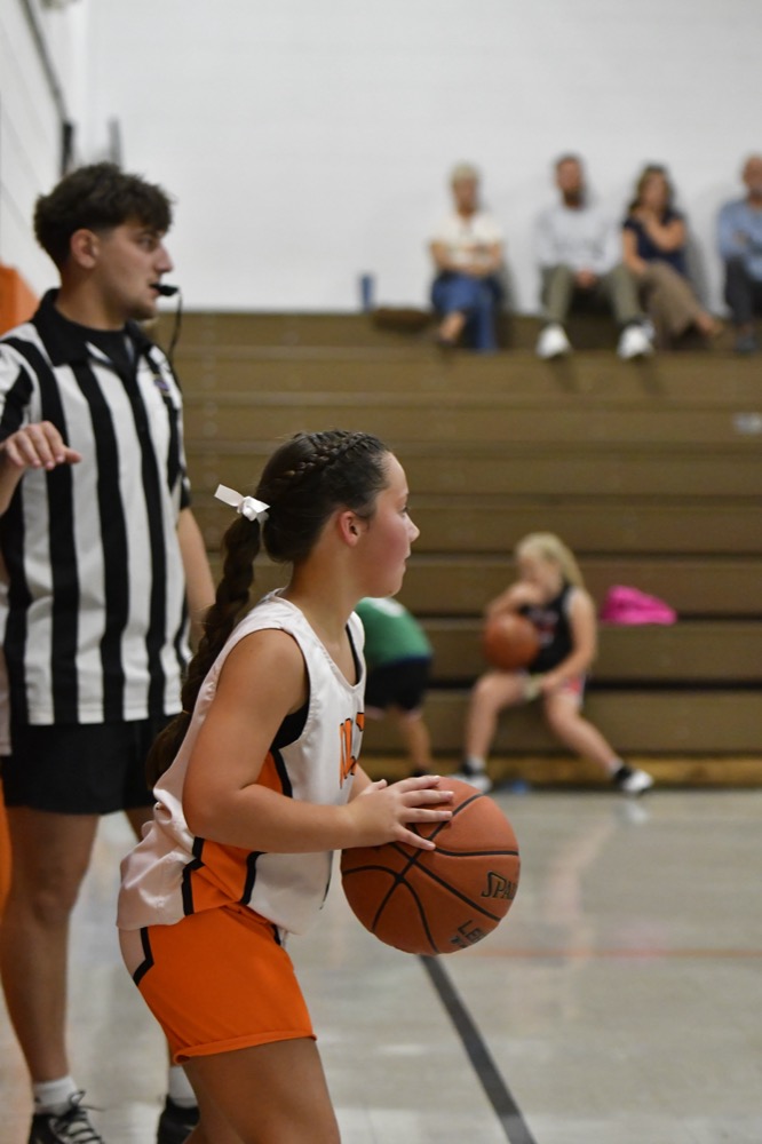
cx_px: 381
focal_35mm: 105
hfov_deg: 13.0
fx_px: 3336
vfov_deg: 19.5
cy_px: 572
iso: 6400
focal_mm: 70
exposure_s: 1/1000
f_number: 2.8
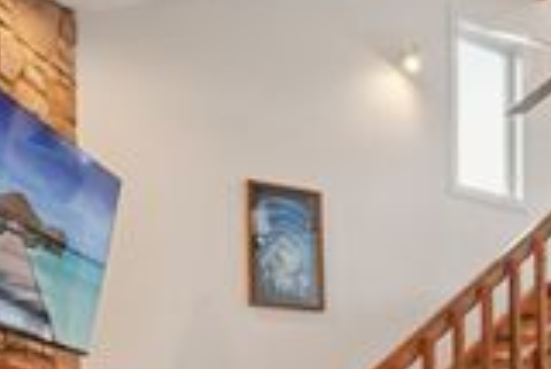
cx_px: 365
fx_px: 790
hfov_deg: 38.1
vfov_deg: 23.4
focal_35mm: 52
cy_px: 474
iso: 800
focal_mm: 11
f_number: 8
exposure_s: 1/20
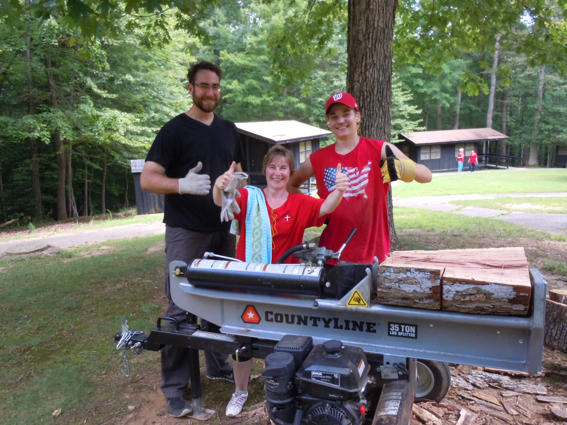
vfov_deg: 49.7
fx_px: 459
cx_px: 284
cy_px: 212
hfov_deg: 63.4
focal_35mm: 28
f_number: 3.7
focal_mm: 5
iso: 320
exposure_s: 1/125
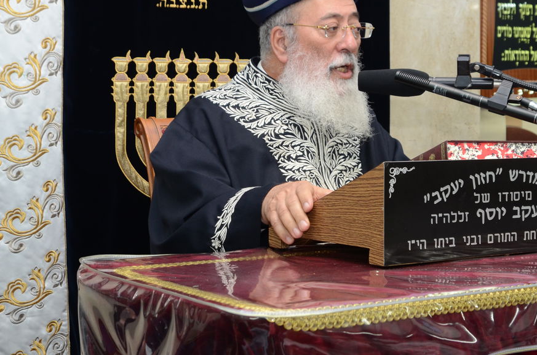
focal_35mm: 77
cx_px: 352
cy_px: 164
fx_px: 1146
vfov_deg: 17.6
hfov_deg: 26.2
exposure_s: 1/125
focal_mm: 32
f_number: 6.3
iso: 640
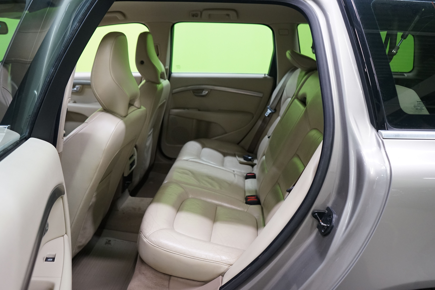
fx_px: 338
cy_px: 145
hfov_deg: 65.5
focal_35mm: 28
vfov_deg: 46.4
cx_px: 218
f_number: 5
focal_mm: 28
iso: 2500
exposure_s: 1/60
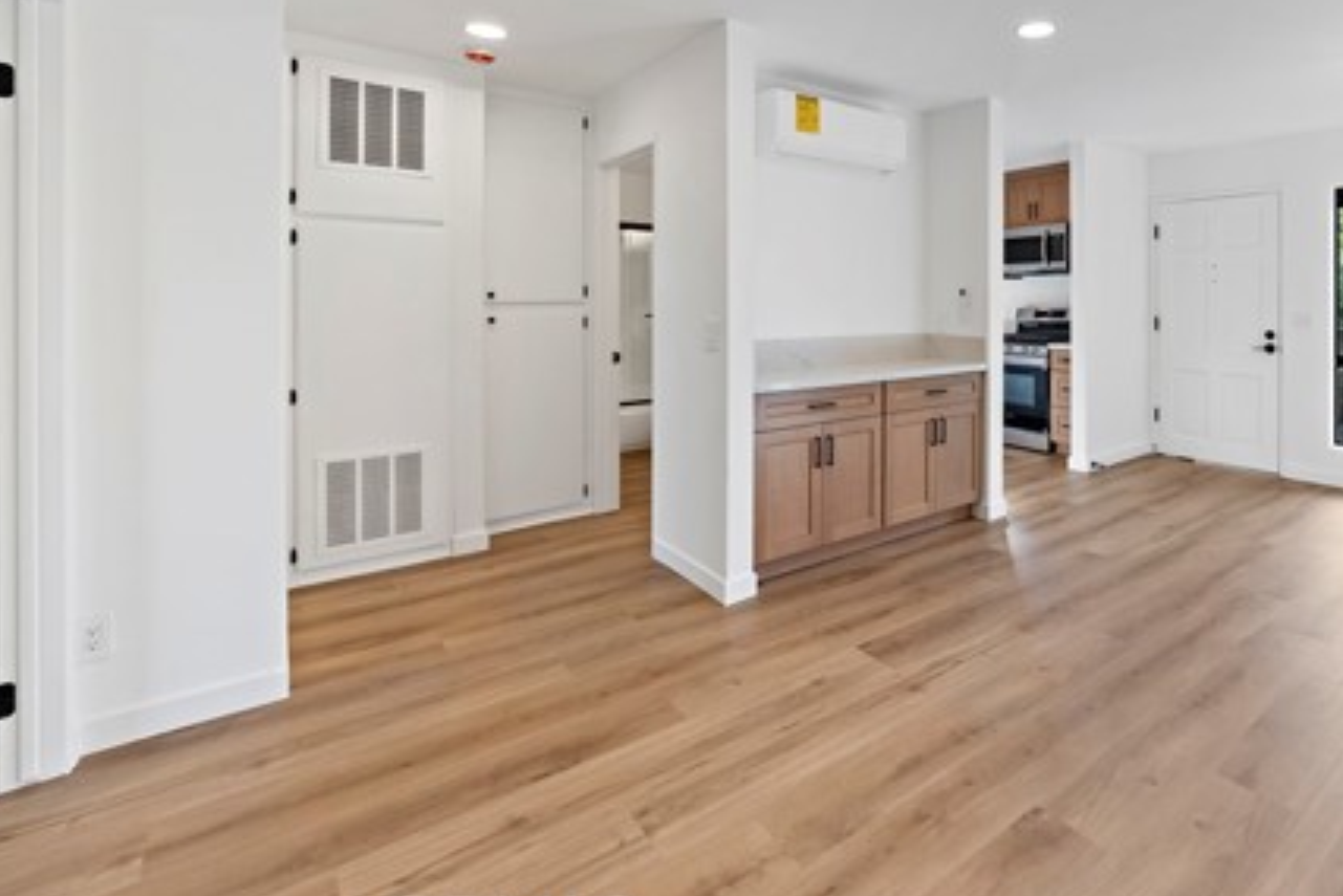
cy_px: 300
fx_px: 672
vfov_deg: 65.7
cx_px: 896
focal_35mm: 18
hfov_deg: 86.8
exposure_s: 1/30
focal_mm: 12
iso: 400
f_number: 5.6
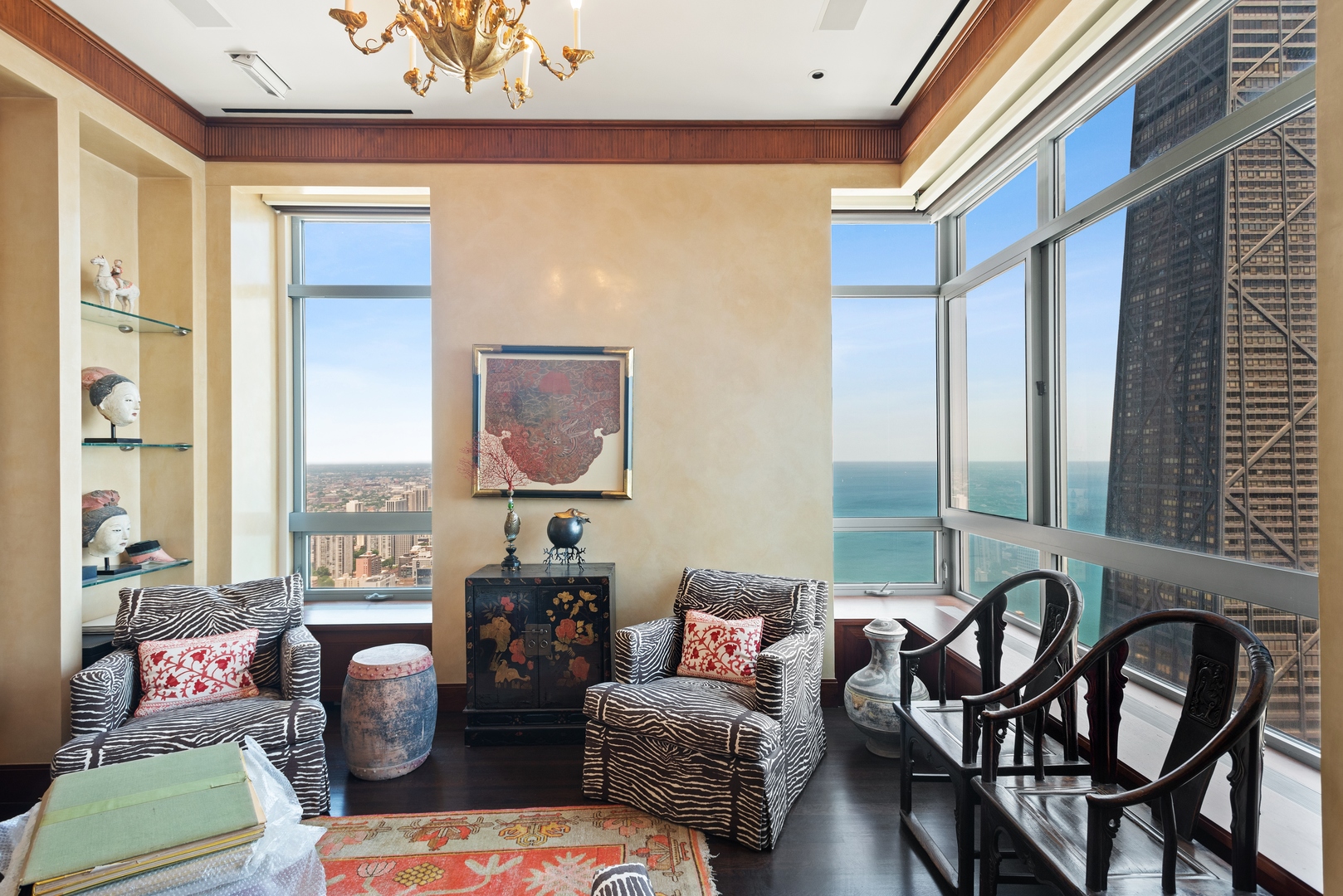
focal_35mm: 17
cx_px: 672
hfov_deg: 93.3
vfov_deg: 70.5
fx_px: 634
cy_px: 448
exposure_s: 1/6
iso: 500
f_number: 8
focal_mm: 17
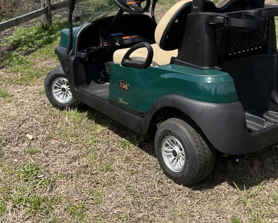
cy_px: 39
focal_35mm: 57
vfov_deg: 26.1
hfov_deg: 32.7
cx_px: 187
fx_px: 469
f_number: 1.8
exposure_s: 1/1534
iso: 16
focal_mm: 3
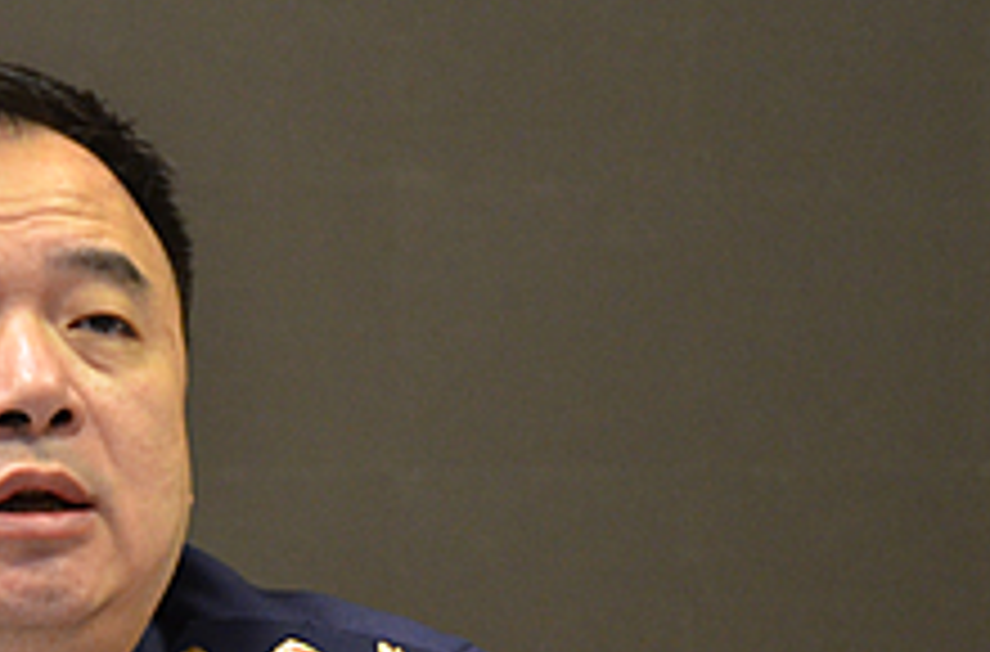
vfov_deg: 4.0
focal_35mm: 338
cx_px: 18
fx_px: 9262
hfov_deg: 6.1
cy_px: 648
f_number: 5.3
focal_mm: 90
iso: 1250
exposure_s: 1/30
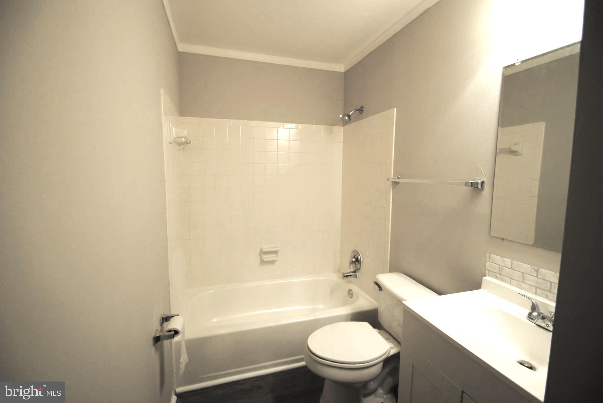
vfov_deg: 77.5
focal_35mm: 15
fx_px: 251
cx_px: 302
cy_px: 202
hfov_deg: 100.3
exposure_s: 1/50
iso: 200
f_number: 3.5
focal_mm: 10
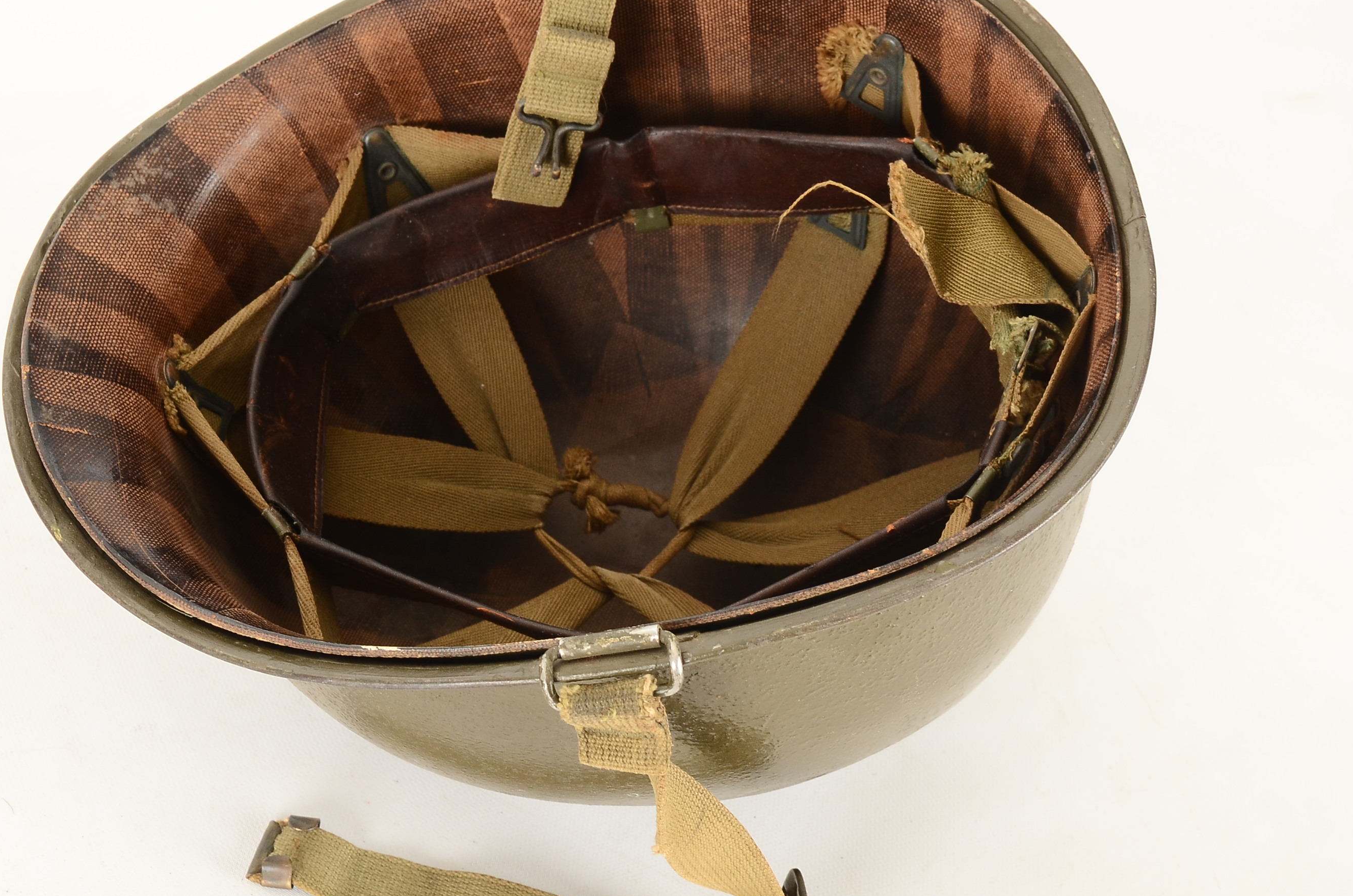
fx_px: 2663
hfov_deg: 28.5
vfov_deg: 19.1
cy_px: 417
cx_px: 638
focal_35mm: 71
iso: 320
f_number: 10
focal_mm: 34
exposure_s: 1/60
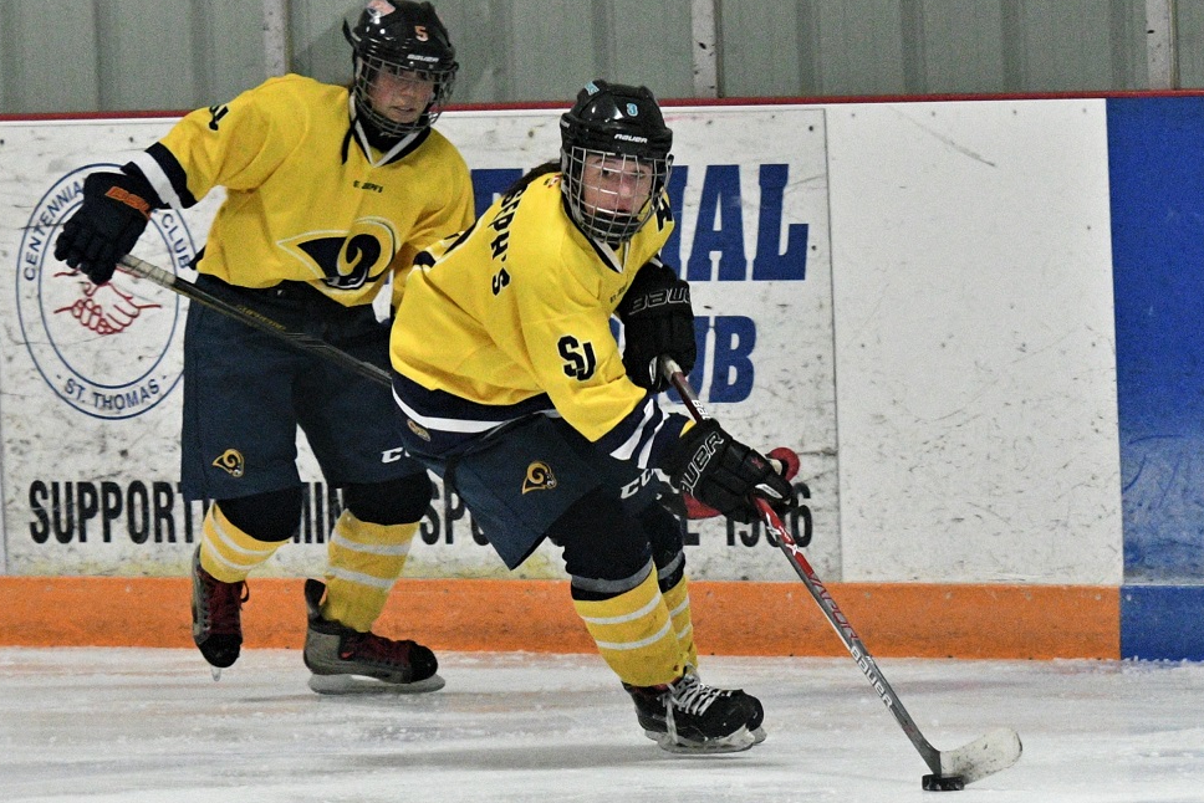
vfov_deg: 7.0
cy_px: 415
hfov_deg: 10.5
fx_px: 6541
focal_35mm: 196
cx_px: 595
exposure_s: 1/1000
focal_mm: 125
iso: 7200
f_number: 4
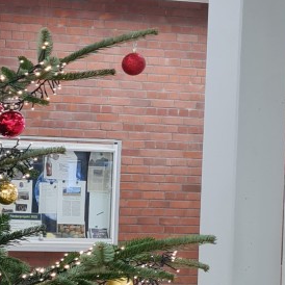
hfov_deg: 14.2
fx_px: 1043
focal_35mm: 112
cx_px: -182
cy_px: 202
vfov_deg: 15.5
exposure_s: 1/50
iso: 200
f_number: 1.8
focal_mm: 5.4
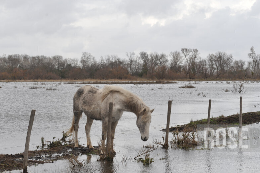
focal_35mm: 97
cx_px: 124
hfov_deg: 21.0
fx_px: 700
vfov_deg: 14.1
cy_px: 118
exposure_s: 1/160
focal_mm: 70
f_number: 8
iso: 200
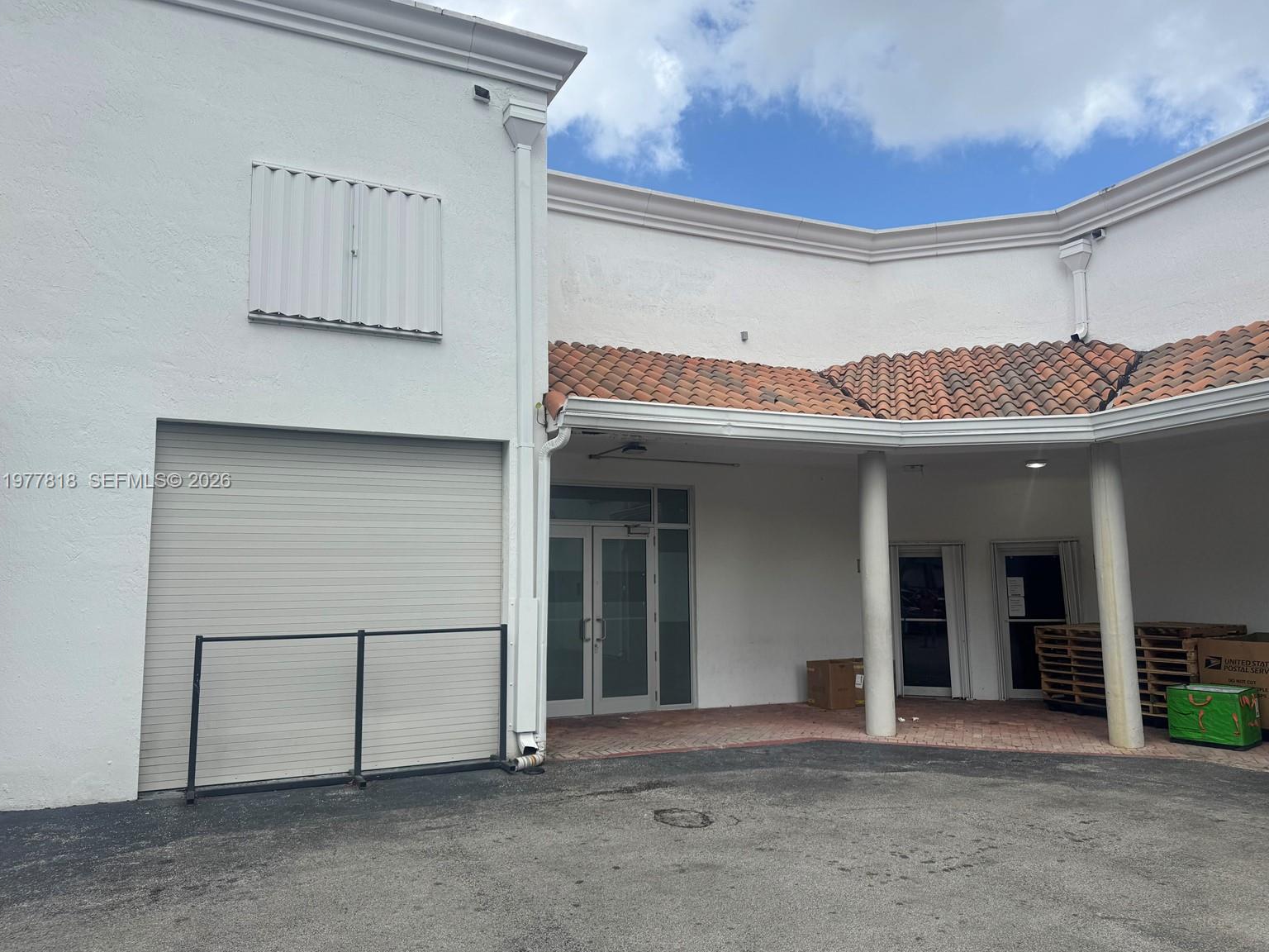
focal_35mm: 25
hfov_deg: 69.4
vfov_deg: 54.9
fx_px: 916
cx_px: 634
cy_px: 482
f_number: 1.78
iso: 80
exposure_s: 1/5348
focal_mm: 6.76
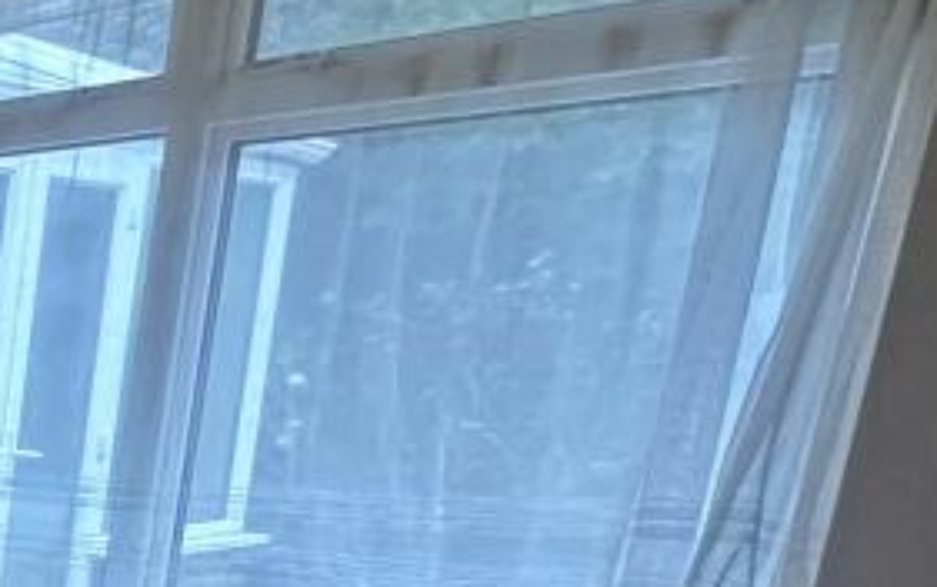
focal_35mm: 54
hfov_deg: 22.5
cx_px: -730
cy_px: 657
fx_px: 1380
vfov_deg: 22.6
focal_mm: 2.22
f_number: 2.2
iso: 400
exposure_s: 1/60
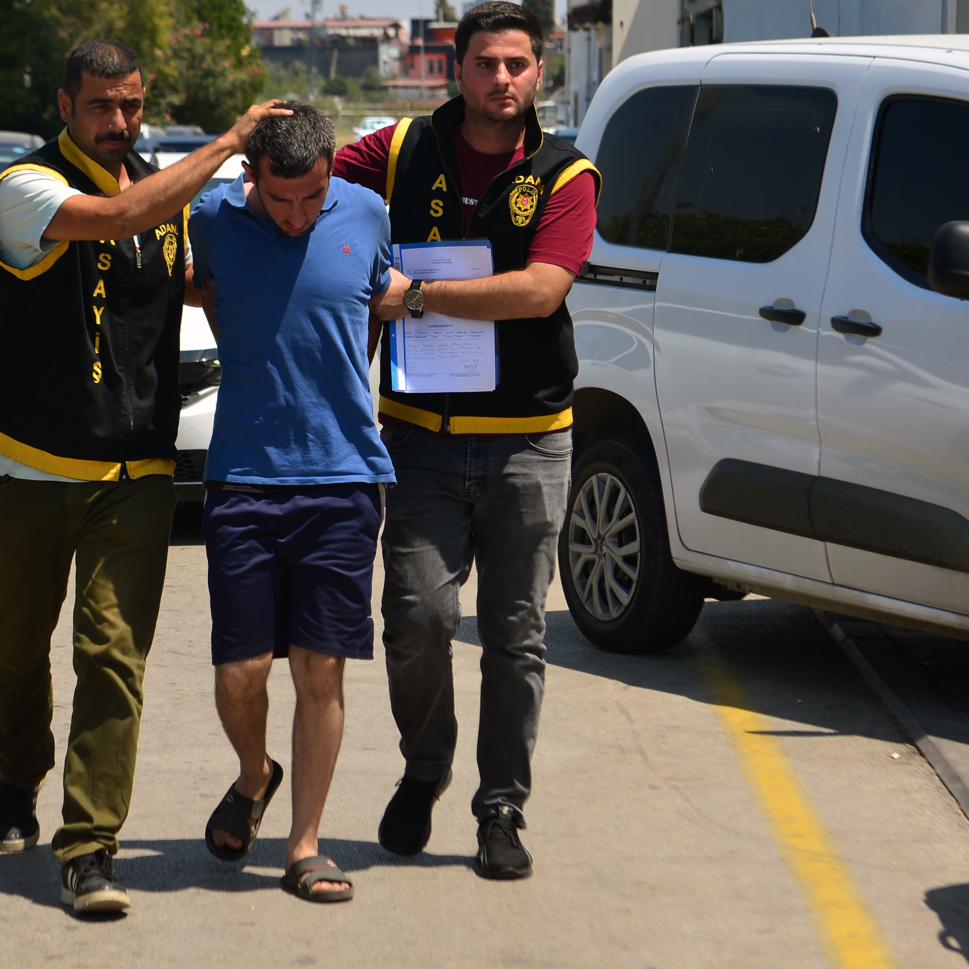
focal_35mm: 96
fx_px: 3040
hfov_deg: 18.0
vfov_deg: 18.1
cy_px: 434
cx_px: 267
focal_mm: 62
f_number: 5.6
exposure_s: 1/1000
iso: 200
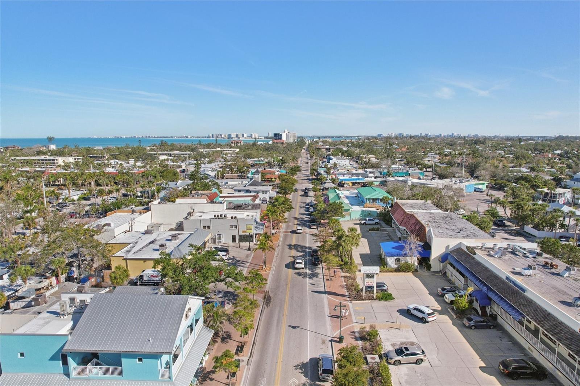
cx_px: 290
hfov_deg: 78.6
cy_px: 193
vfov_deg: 57.2
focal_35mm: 22
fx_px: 354
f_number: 2.8
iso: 120
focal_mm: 8.4
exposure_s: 1/2500
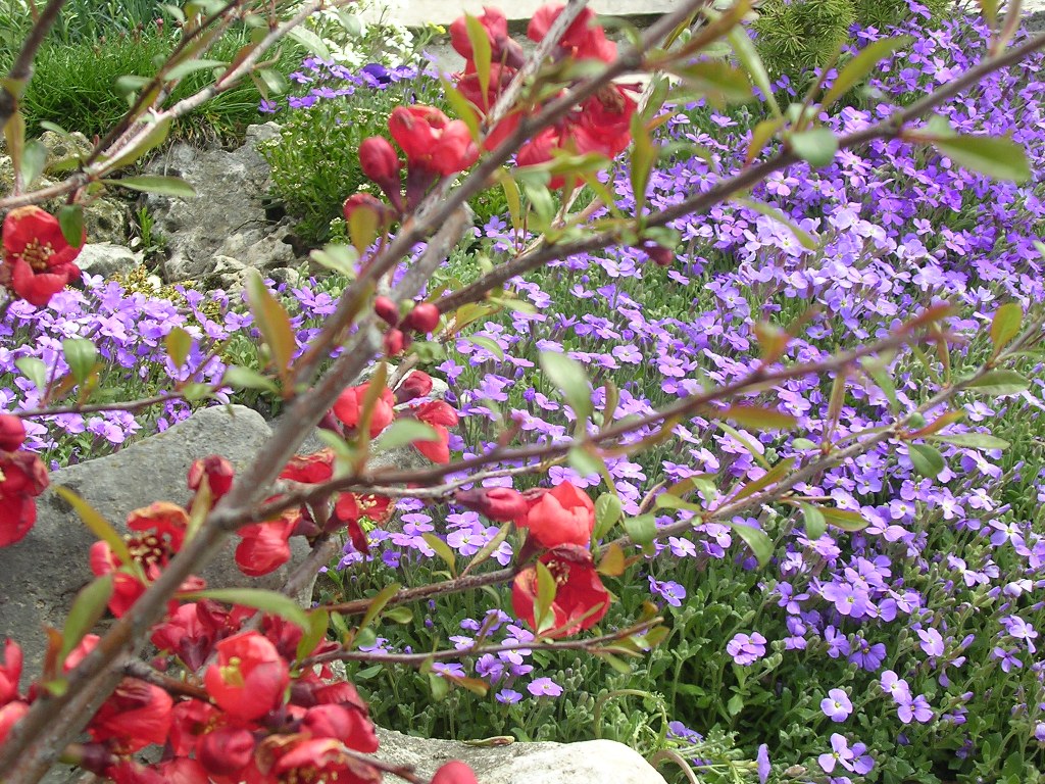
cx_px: 522
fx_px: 1902
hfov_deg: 30.7
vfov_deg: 23.3
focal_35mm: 63
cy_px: 392
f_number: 3.5
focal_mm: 9.6
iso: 100
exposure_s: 1/202
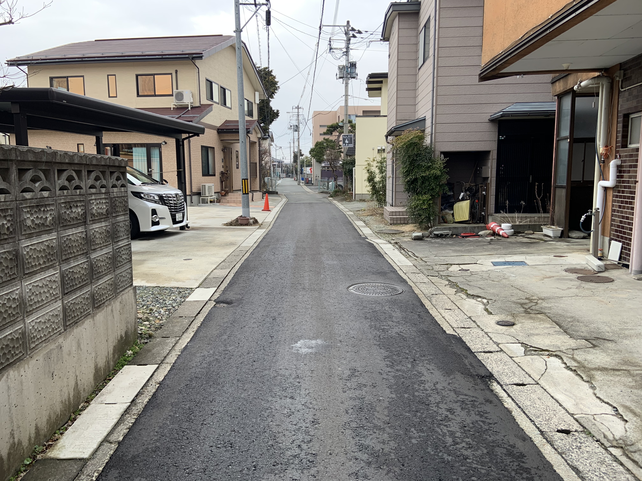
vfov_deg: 53.1
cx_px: 321
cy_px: 240
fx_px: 482
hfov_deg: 67.3
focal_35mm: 26
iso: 40
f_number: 1.8
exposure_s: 1/122
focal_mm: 4.25
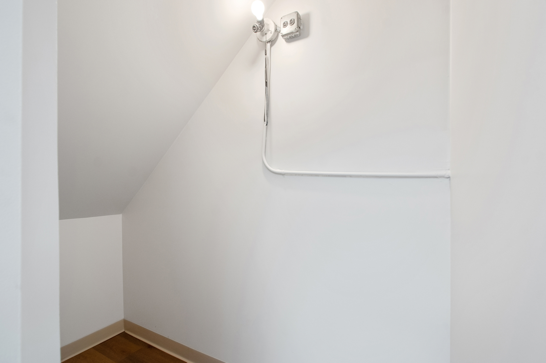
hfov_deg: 100.4
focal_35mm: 15
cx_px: 273
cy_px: 182
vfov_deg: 77.2
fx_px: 227
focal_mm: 10
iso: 400
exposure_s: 1/10
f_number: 8
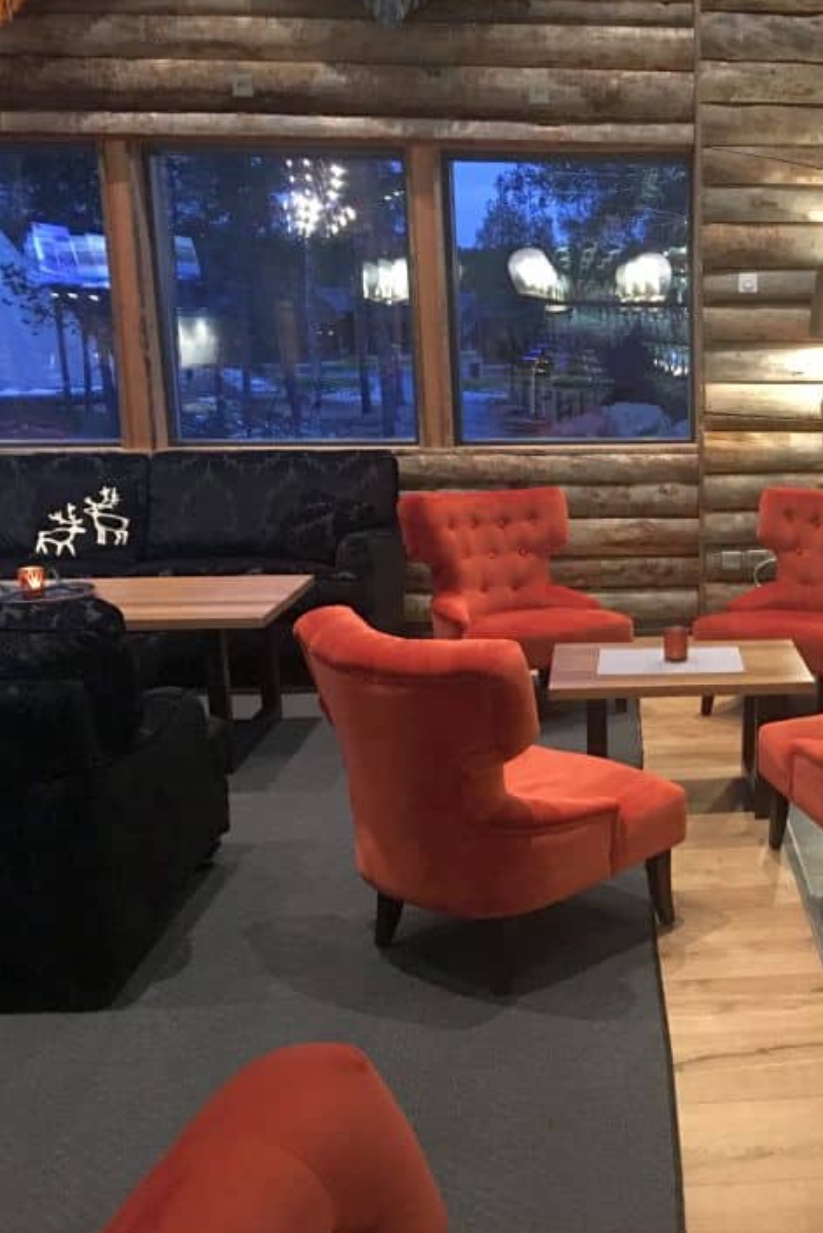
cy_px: 615
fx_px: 1405
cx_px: 783
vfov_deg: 47.4
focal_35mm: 41
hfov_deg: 30.8
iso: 160
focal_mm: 4.15
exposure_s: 1/8
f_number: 2.2
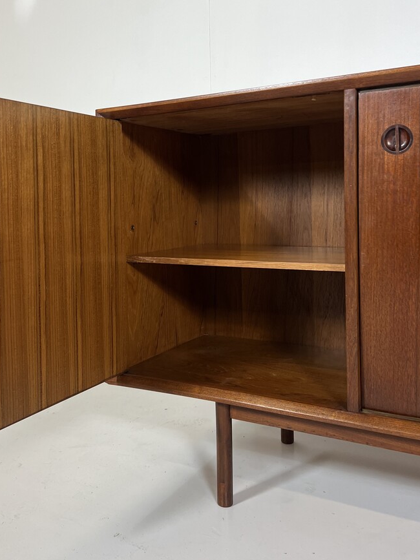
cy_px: 238
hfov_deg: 39.5
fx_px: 583
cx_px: 169
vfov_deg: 51.2
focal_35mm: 36
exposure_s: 1/100
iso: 80
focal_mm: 5.7
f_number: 1.5
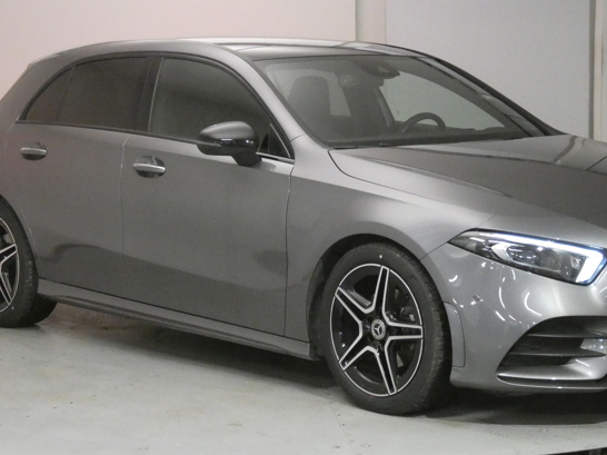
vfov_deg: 17.3
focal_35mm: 85
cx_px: 357
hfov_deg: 23.0
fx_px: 1490
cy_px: 277
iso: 1600
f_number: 4.1
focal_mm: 10.4
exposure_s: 1/60
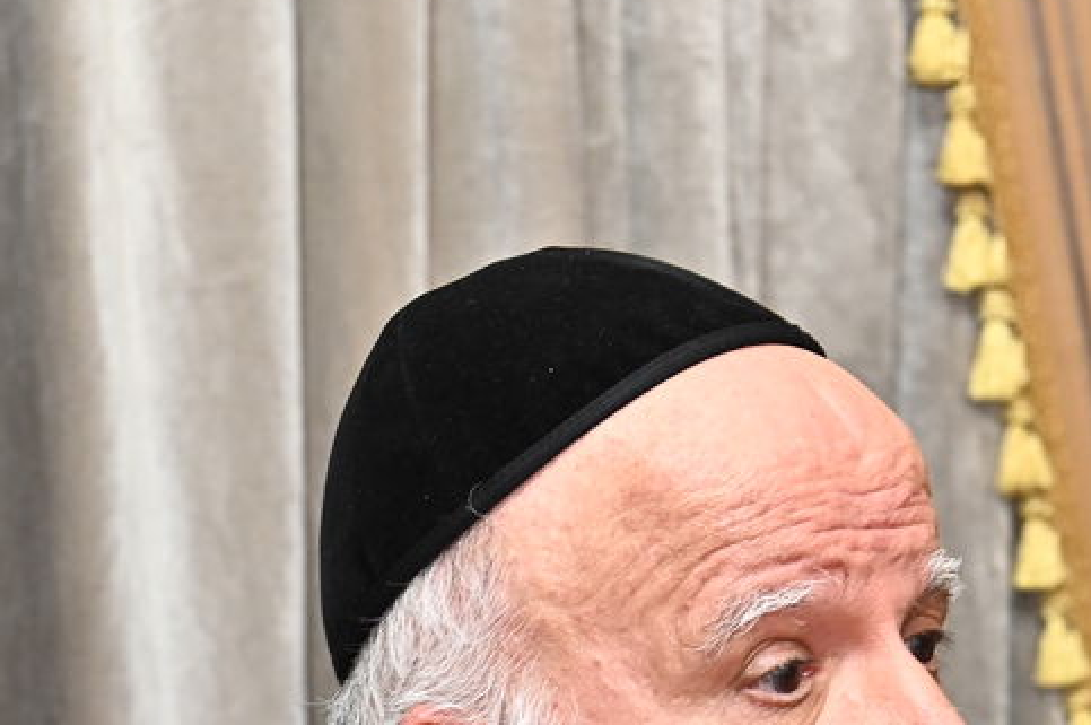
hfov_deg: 10.1
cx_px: 913
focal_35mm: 203
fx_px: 6146
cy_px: 1037
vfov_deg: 6.7
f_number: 7.1
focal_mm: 70
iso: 1250
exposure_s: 1/160
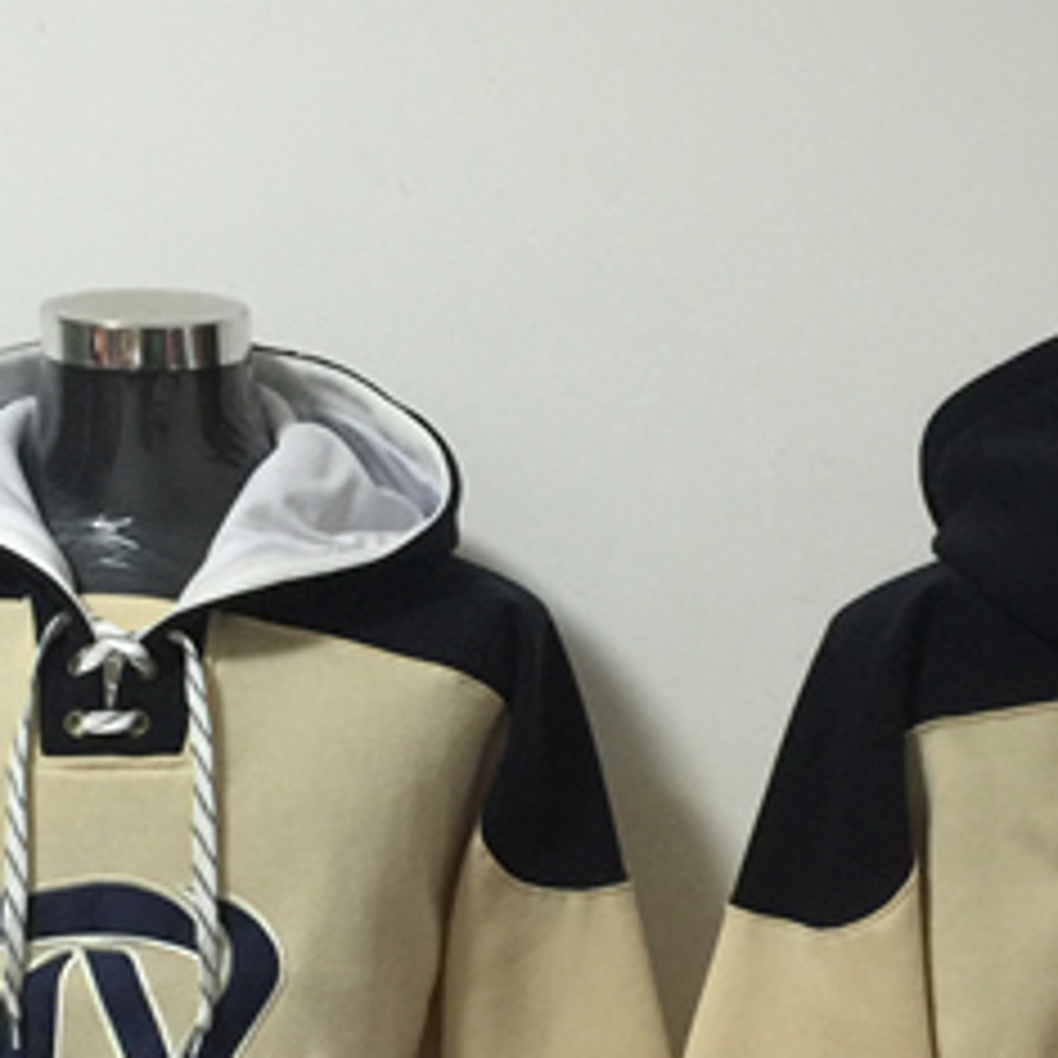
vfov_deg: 23.8
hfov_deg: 24.3
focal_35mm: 71
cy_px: 912
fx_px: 2455
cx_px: 639
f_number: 2.2
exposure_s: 1/8
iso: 160
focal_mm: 4.15
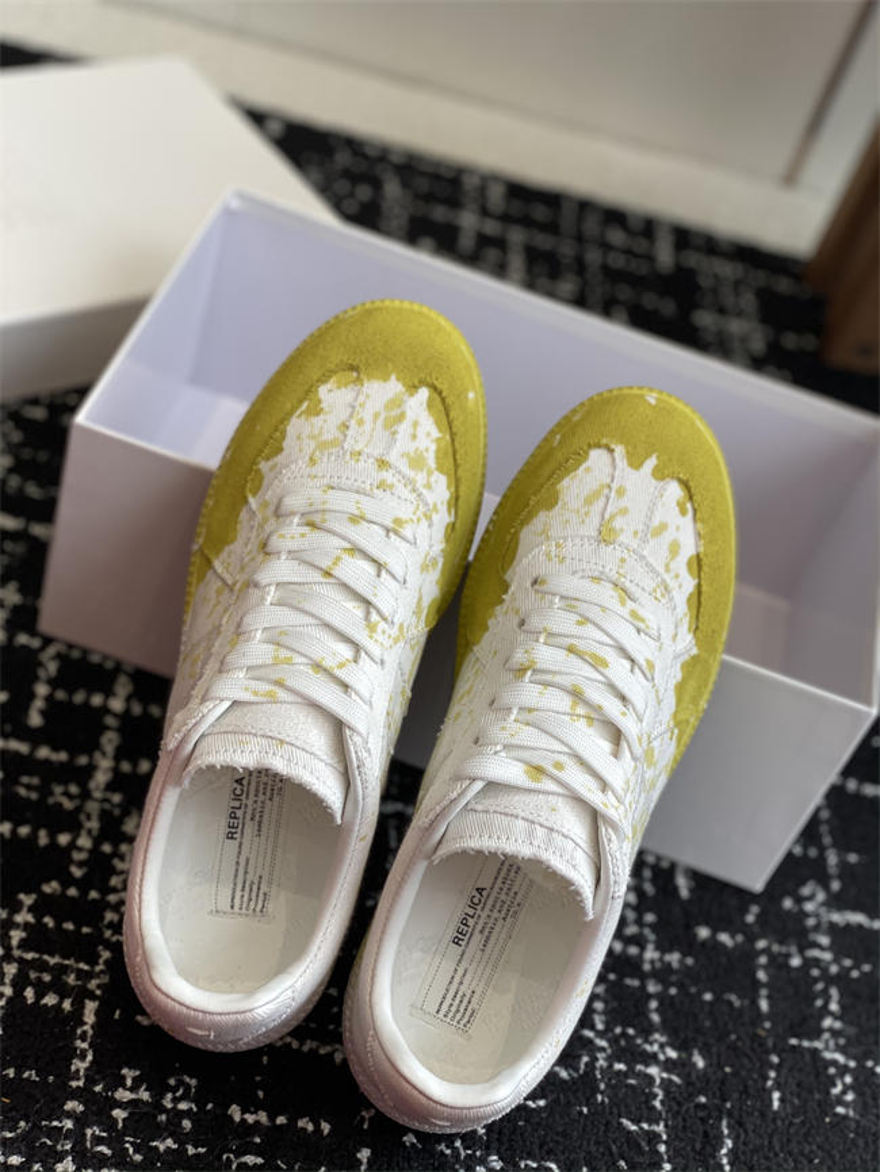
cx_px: 440
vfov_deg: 36.8
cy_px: 586
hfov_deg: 28.0
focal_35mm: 52
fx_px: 1762
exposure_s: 1/122
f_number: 2
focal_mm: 6
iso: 20
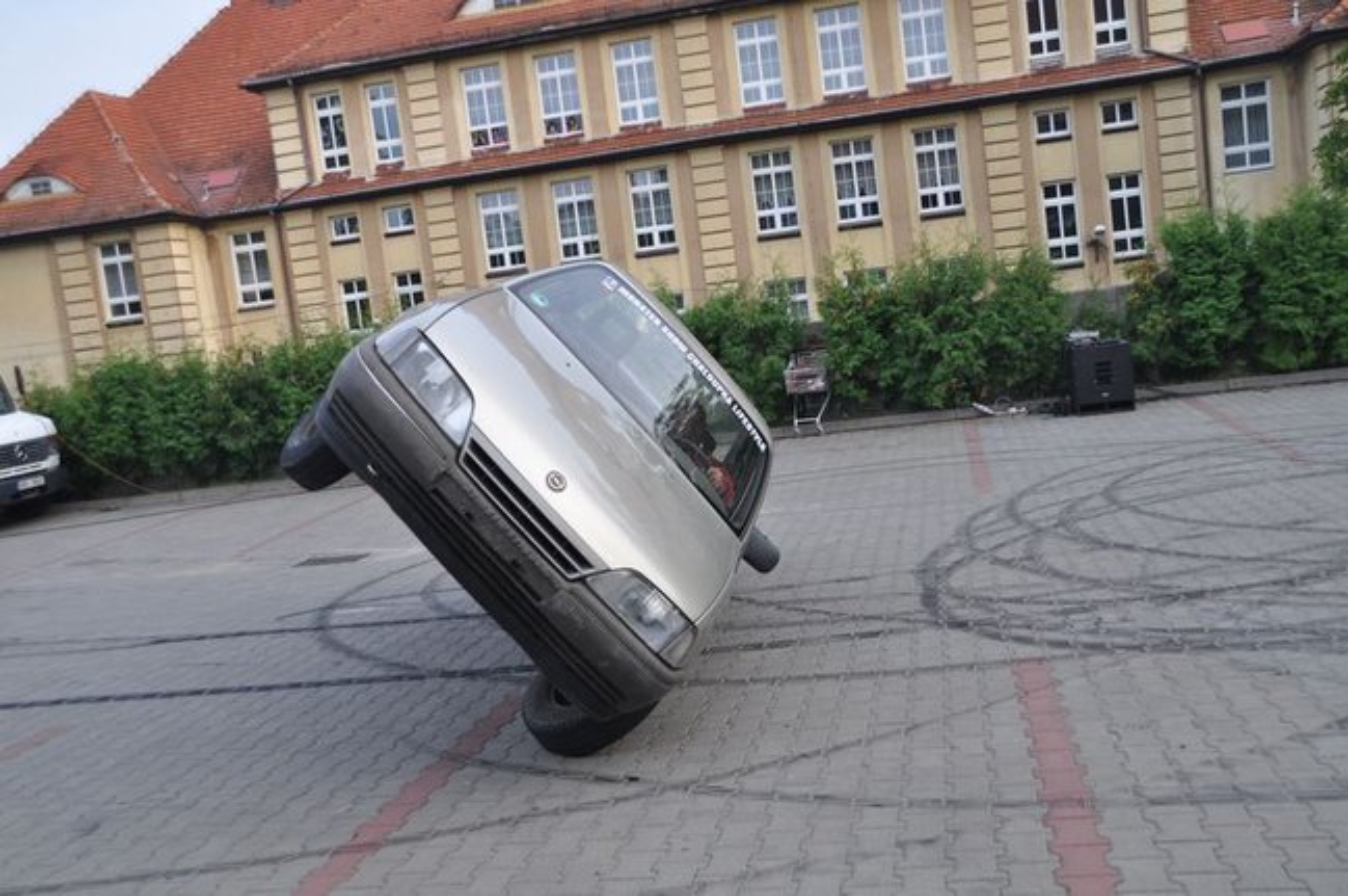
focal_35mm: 33
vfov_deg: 39.9
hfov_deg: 57.3
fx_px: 1234
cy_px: 448
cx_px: 674
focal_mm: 22
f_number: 6.3
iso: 320
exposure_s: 1/160
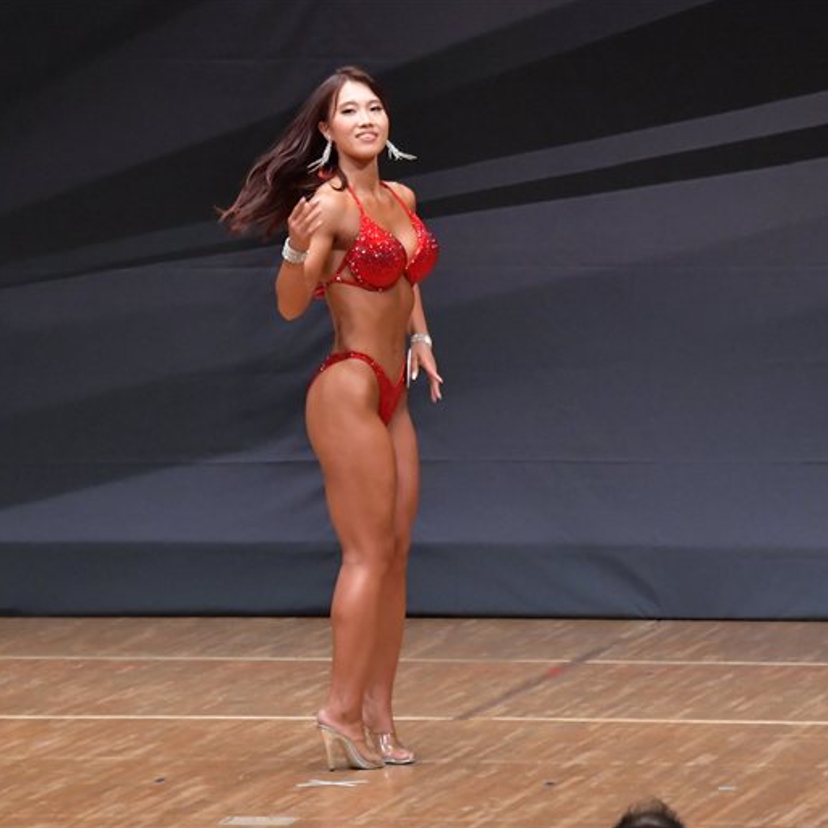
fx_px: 9363
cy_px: 414
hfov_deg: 5.1
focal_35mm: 346
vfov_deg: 5.1
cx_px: 376
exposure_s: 1/400
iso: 6400
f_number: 5.6
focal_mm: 180
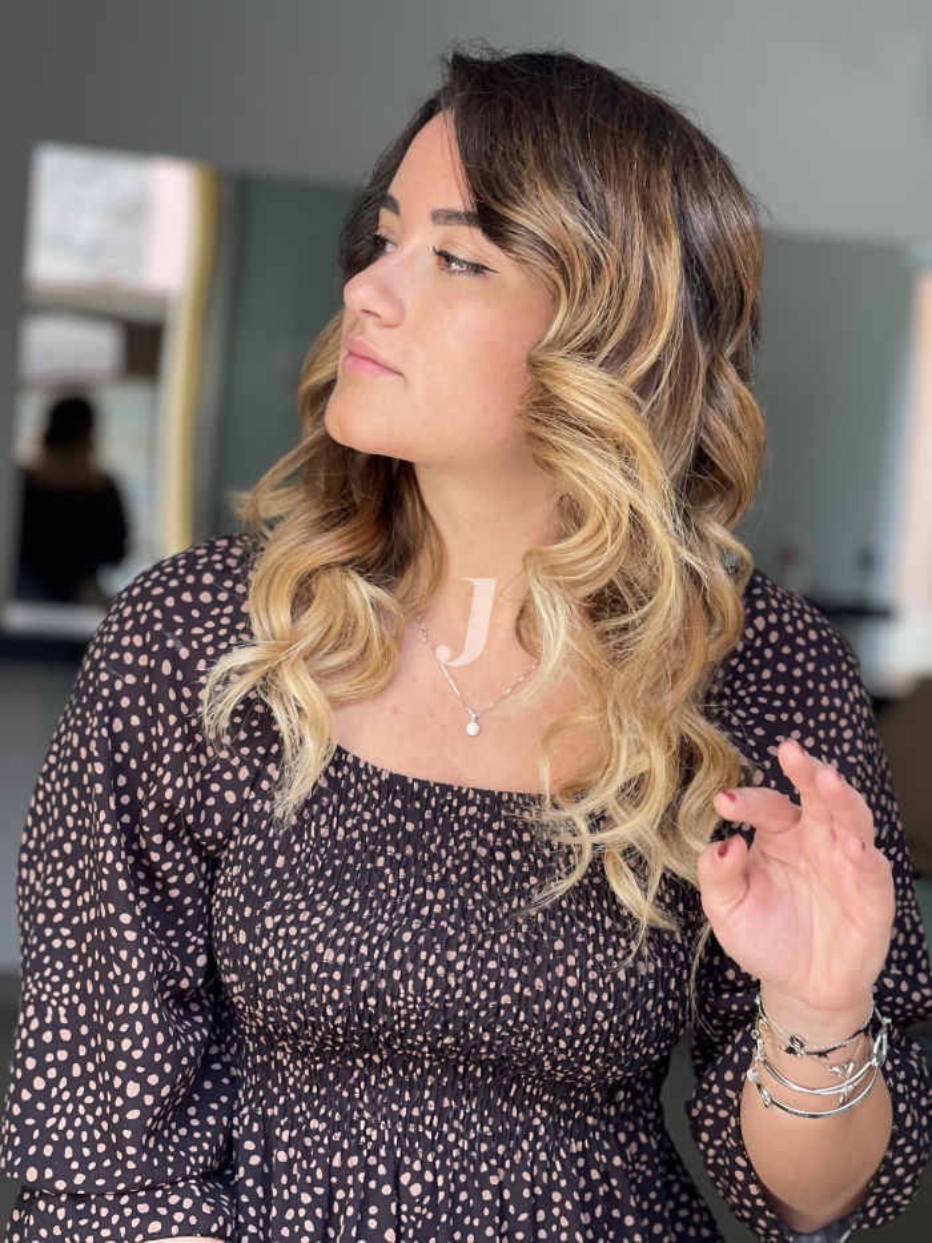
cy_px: 622
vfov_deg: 30.3
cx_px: 466
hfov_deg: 22.9
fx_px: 2297
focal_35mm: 64
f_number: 2.2
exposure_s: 1/121
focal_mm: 7.5
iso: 32
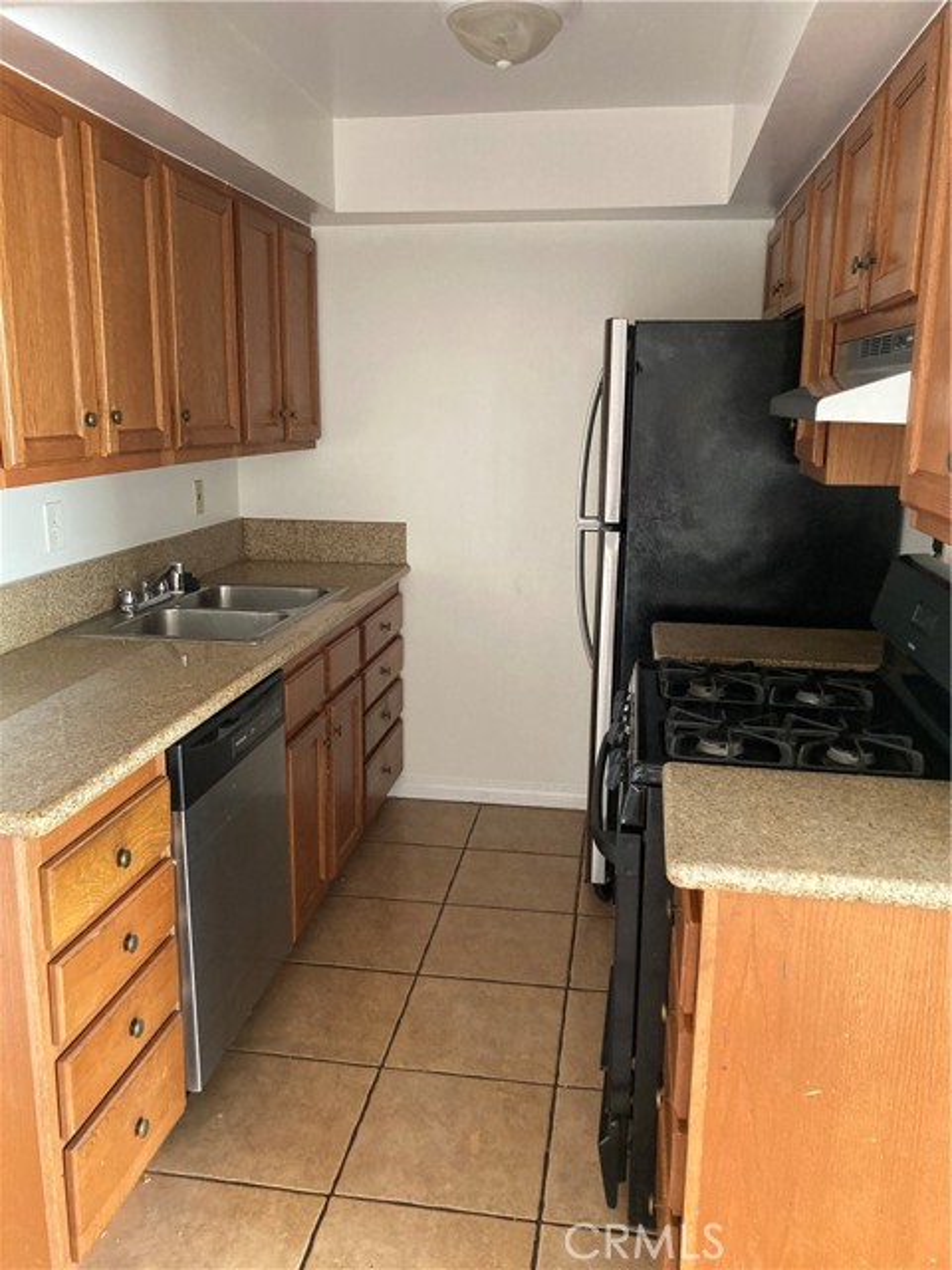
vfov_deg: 63.4
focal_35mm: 28
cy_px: 635
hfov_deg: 49.7
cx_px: 476
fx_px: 1027
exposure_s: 1/60
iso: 250
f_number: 1.8
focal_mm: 3.99
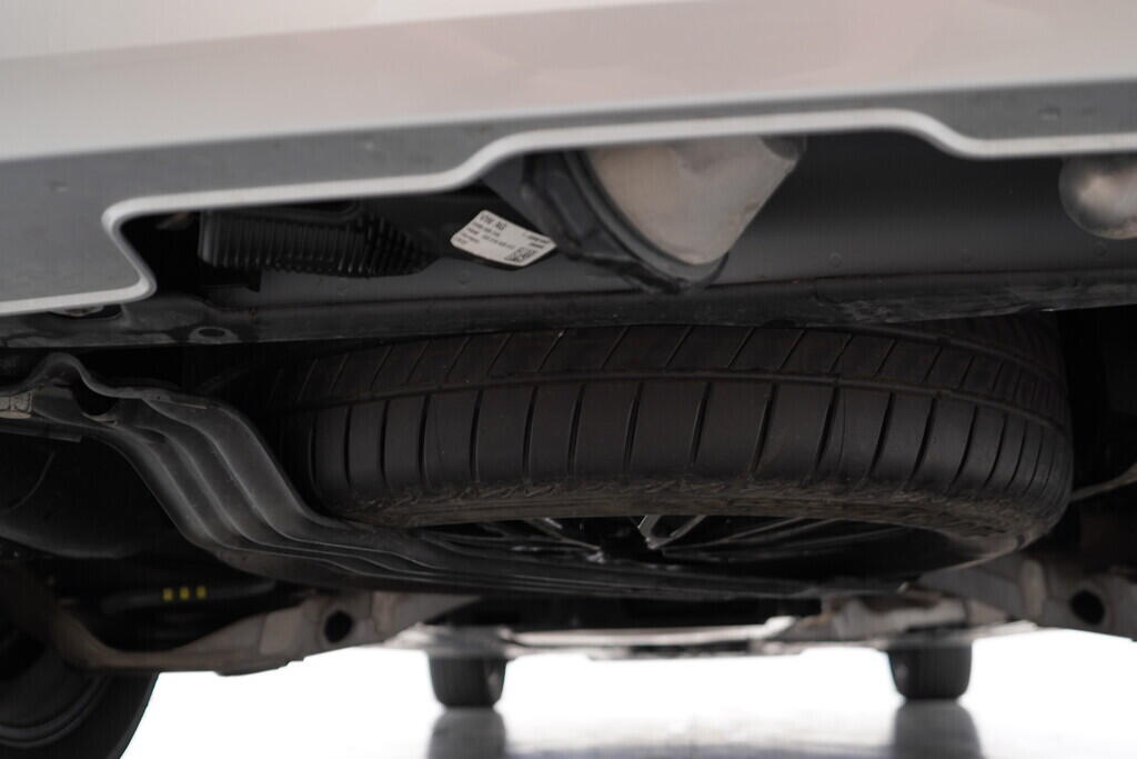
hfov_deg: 53.1
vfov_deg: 36.9
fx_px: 1137
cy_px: 380
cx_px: 568
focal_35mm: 36
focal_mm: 24
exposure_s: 1/40
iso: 200
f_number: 2.8
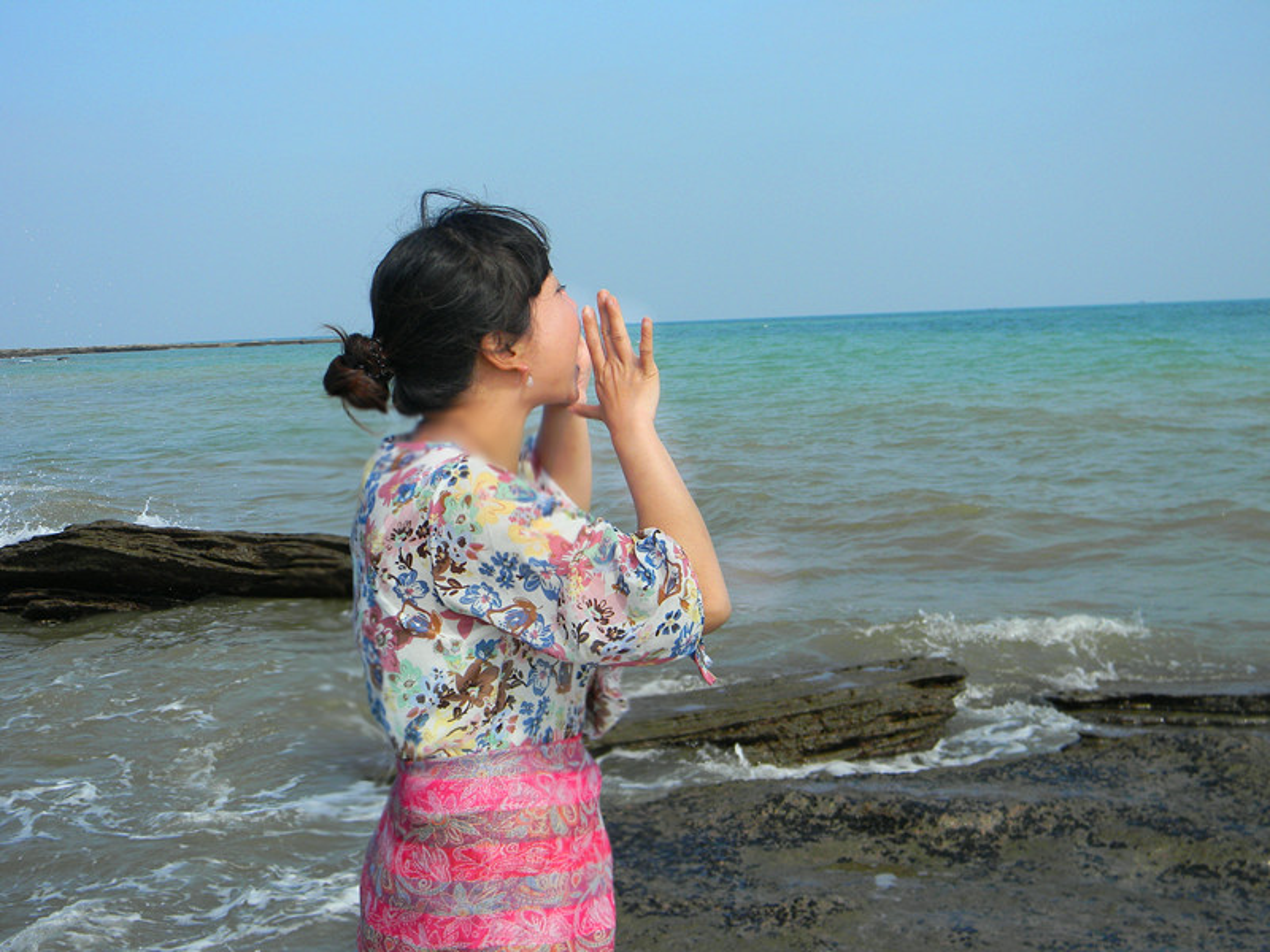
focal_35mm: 47
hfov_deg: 40.4
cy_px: 476
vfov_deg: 30.9
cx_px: 635
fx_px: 1724
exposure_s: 1/825
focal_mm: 8.6
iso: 80
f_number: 3.9
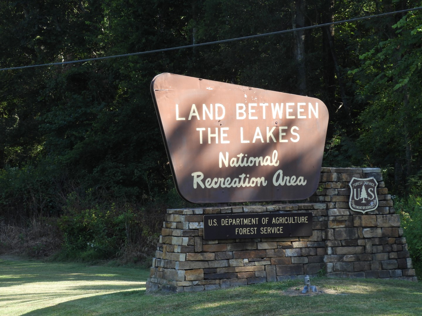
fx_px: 2072
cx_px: 211
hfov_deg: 11.6
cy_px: 158
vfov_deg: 8.7
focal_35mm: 170
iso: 100
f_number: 5.2
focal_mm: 30.5
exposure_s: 1/100
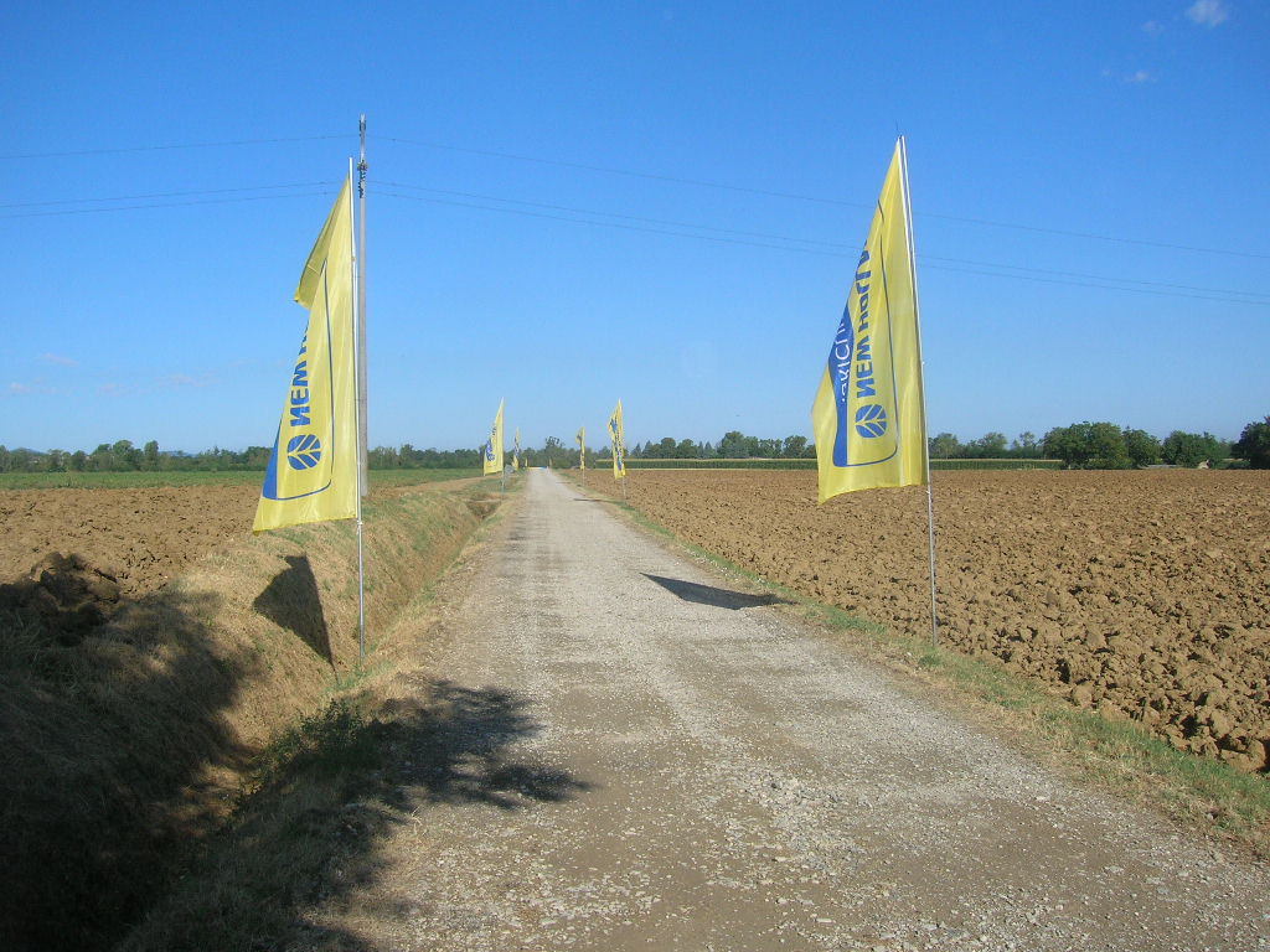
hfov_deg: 54.0
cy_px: 476
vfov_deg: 41.8
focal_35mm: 34
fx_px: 1247
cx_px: 635
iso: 71
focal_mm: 5.7
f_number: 4.9
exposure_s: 1/730
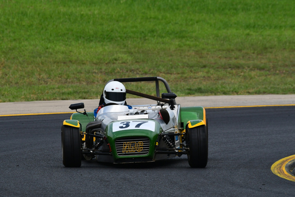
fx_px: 5041
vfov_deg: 2.2
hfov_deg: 3.4
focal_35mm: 615
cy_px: 98
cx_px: 148
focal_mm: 410
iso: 400
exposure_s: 1/640
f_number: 11
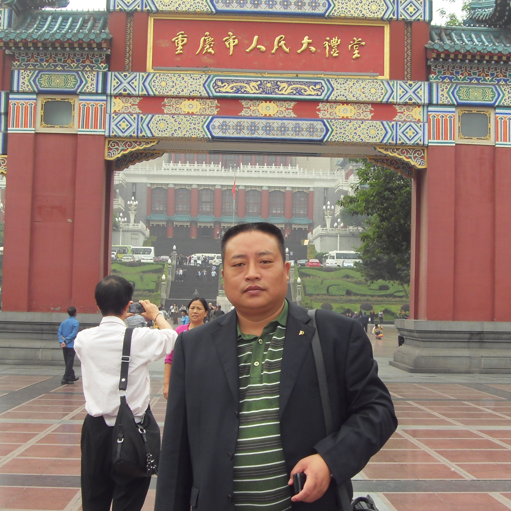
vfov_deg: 28.6
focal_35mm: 60
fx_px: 1002
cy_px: 260
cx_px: 261
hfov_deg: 28.6
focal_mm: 6.6
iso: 80
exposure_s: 1/125
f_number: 3.5
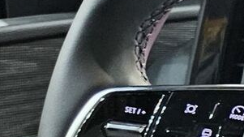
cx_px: 749
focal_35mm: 160
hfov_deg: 9.9
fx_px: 1035
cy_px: 208
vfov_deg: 7.4
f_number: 1.8
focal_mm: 5.4
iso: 320
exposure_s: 1/55
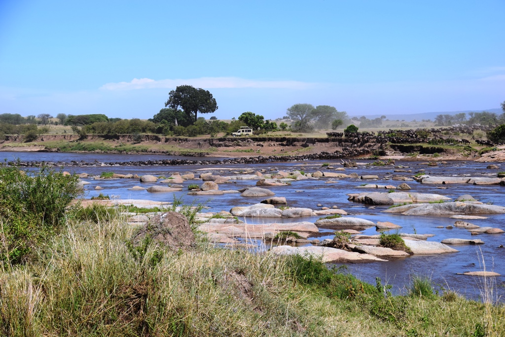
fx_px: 1157
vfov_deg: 16.6
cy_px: 168
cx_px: 252
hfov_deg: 24.6
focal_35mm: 82
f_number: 7.1
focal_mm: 55
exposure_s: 1/2000
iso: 400
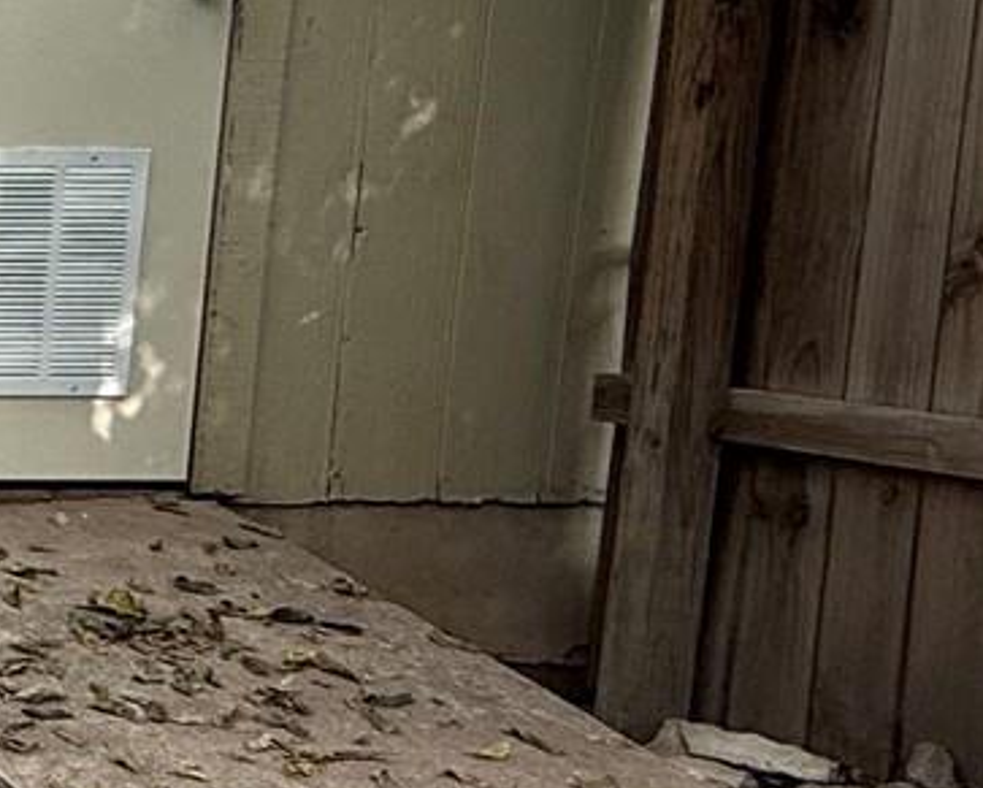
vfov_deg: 19.9
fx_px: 2242
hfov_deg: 15.6
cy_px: 428
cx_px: -1278
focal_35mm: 77
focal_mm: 2.22
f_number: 2.2
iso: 50
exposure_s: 1/455
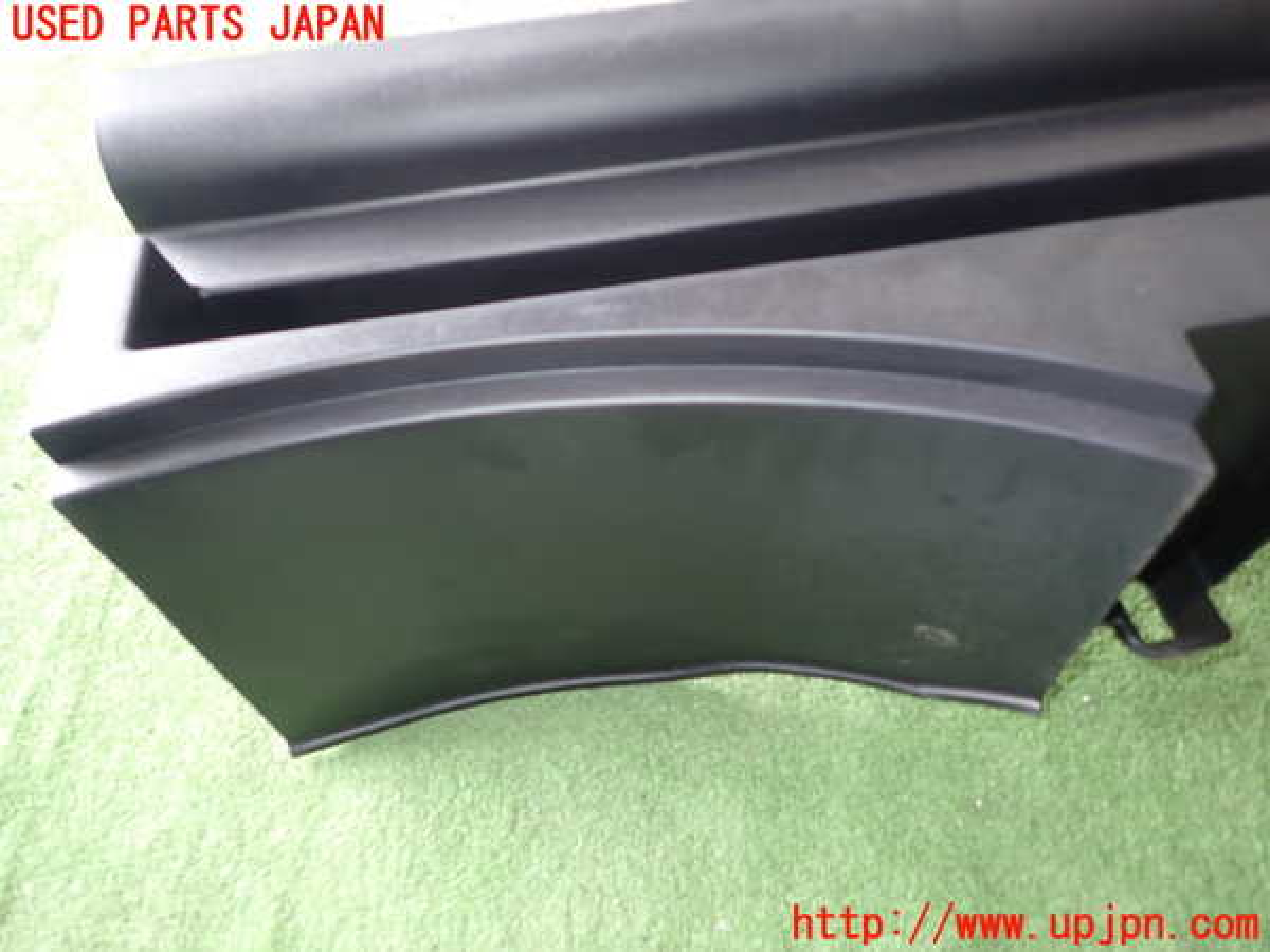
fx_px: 917
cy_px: 476
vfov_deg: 54.9
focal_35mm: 25
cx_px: 635
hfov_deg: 69.4
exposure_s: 1/30
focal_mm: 4.5
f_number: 2
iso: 200
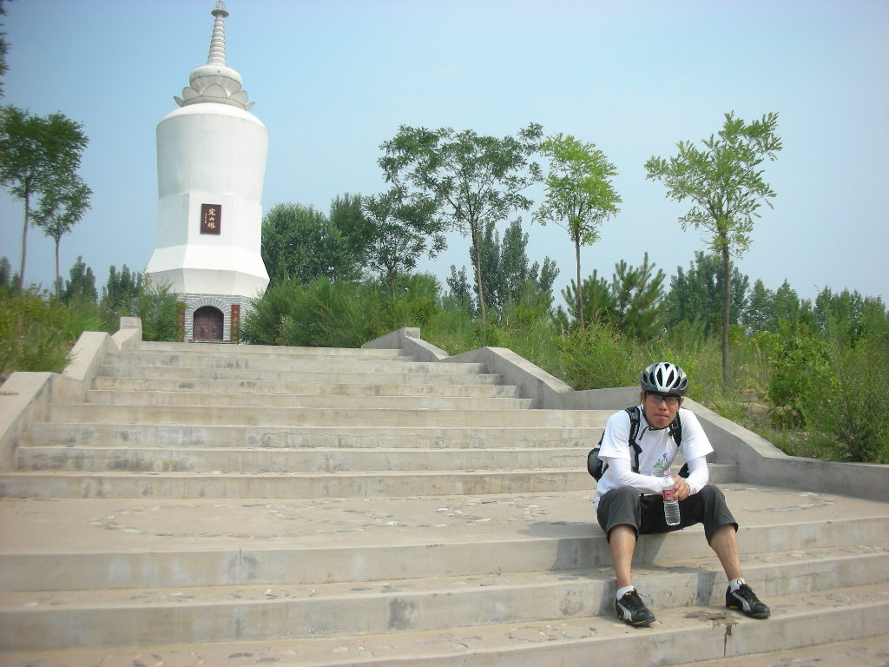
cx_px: 444
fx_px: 899
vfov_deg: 40.7
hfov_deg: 52.6
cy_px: 334
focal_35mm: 35
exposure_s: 1/68.1
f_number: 8.5
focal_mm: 5.8
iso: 50
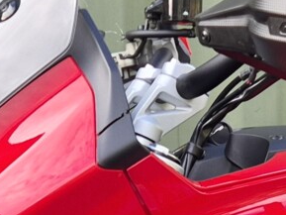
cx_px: 313
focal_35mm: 159
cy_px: 391
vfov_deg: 8.9
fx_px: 1314
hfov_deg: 12.2
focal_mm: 5.4
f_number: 1.8
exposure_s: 1/180
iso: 50
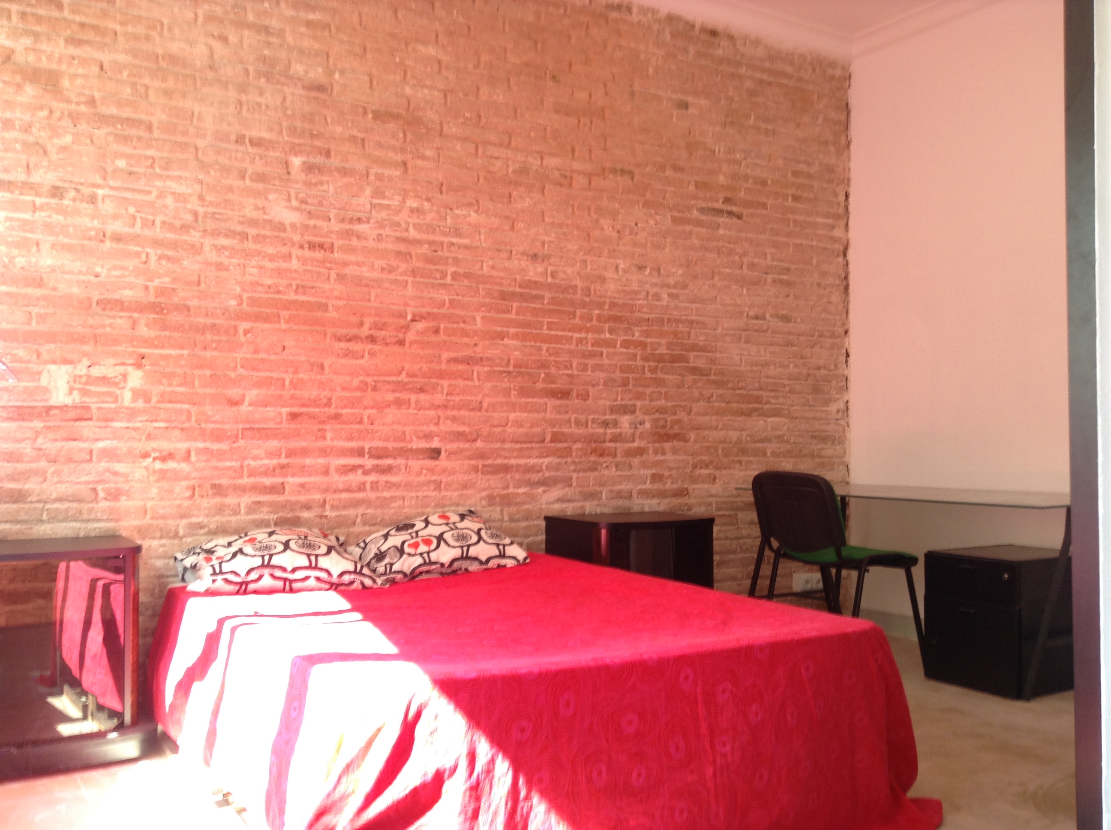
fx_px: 1058
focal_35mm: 33
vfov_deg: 42.8
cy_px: 415
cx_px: 556
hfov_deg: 55.4
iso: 32
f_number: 2.4
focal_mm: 3.3
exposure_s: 1/24
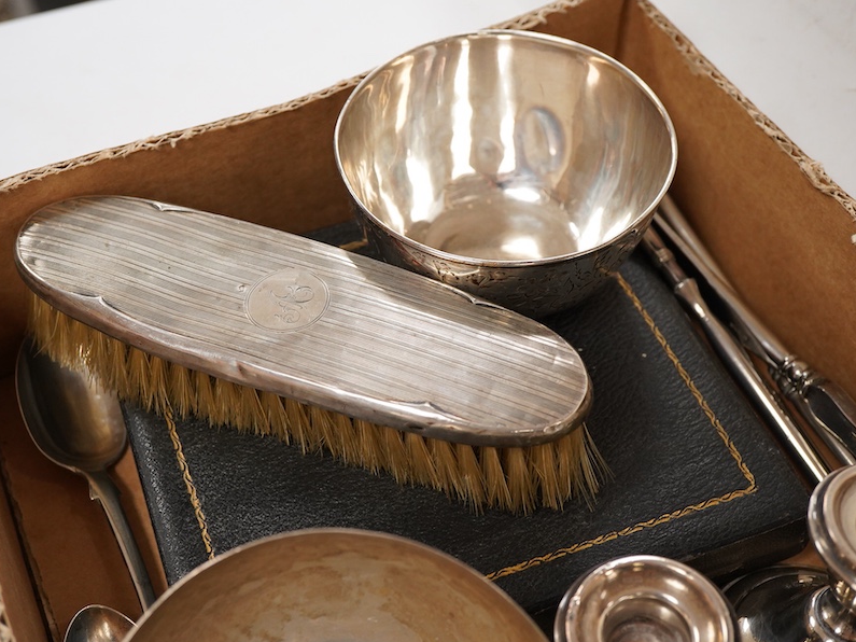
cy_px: 322
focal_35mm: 49
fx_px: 1212
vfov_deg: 29.7
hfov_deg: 38.9
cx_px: 412
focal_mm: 30
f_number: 8
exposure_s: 1/125
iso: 1250
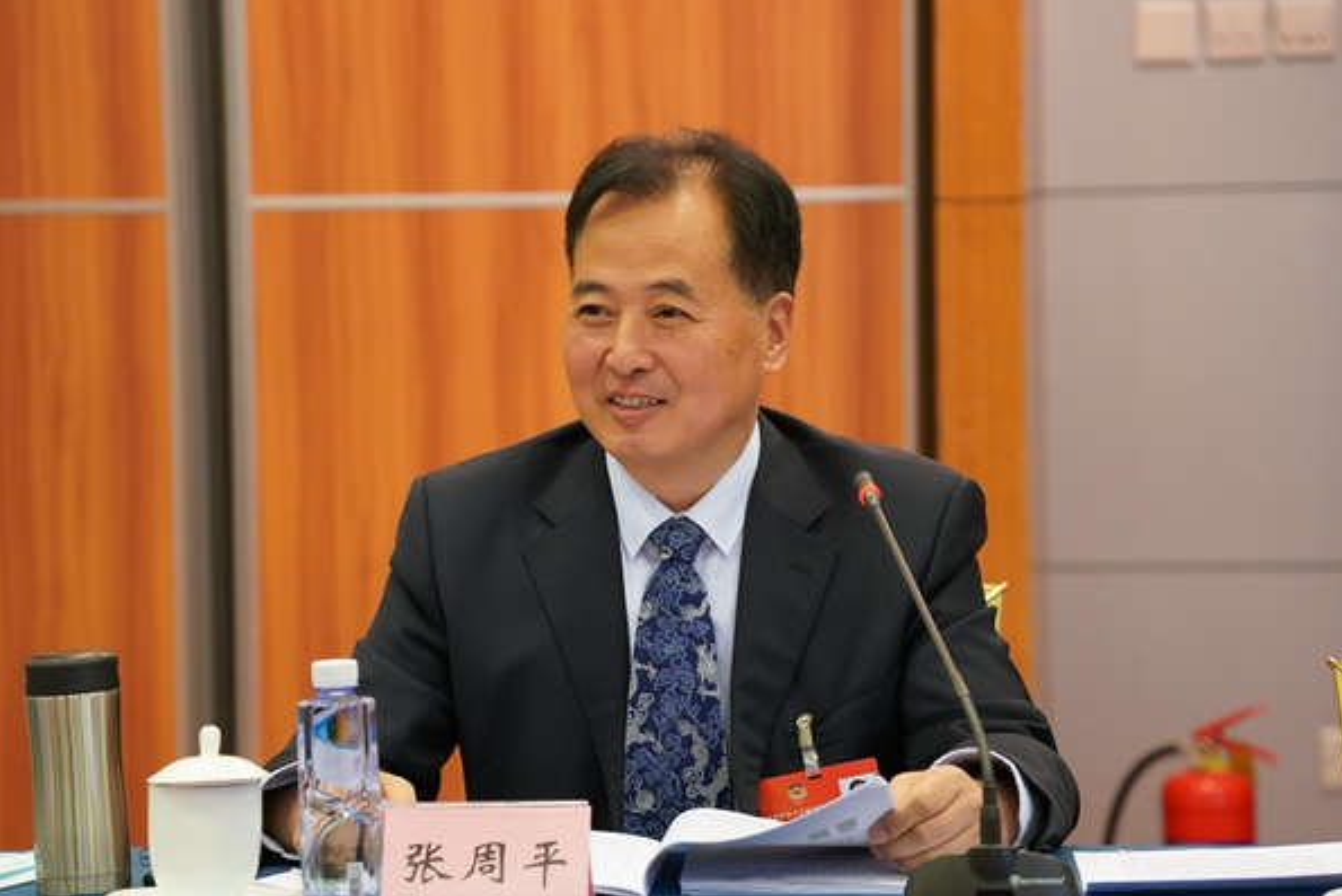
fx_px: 4884
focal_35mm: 131
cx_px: 672
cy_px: 447
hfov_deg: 15.6
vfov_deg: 10.5
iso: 6400
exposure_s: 1/160
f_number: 5
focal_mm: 130
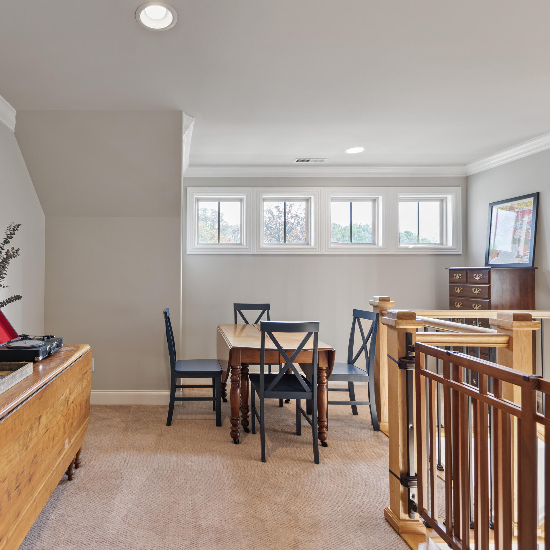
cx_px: 181
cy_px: 271
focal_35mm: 20
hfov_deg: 72.5
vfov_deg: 74.8
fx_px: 360
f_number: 8
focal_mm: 15
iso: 400
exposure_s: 1/8
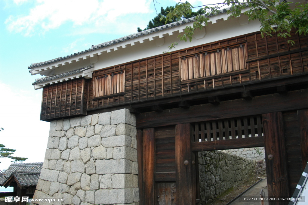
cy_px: 102
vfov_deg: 36.8
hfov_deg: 53.2
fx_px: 308
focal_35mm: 36
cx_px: 154
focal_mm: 24
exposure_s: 1/160
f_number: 6.3
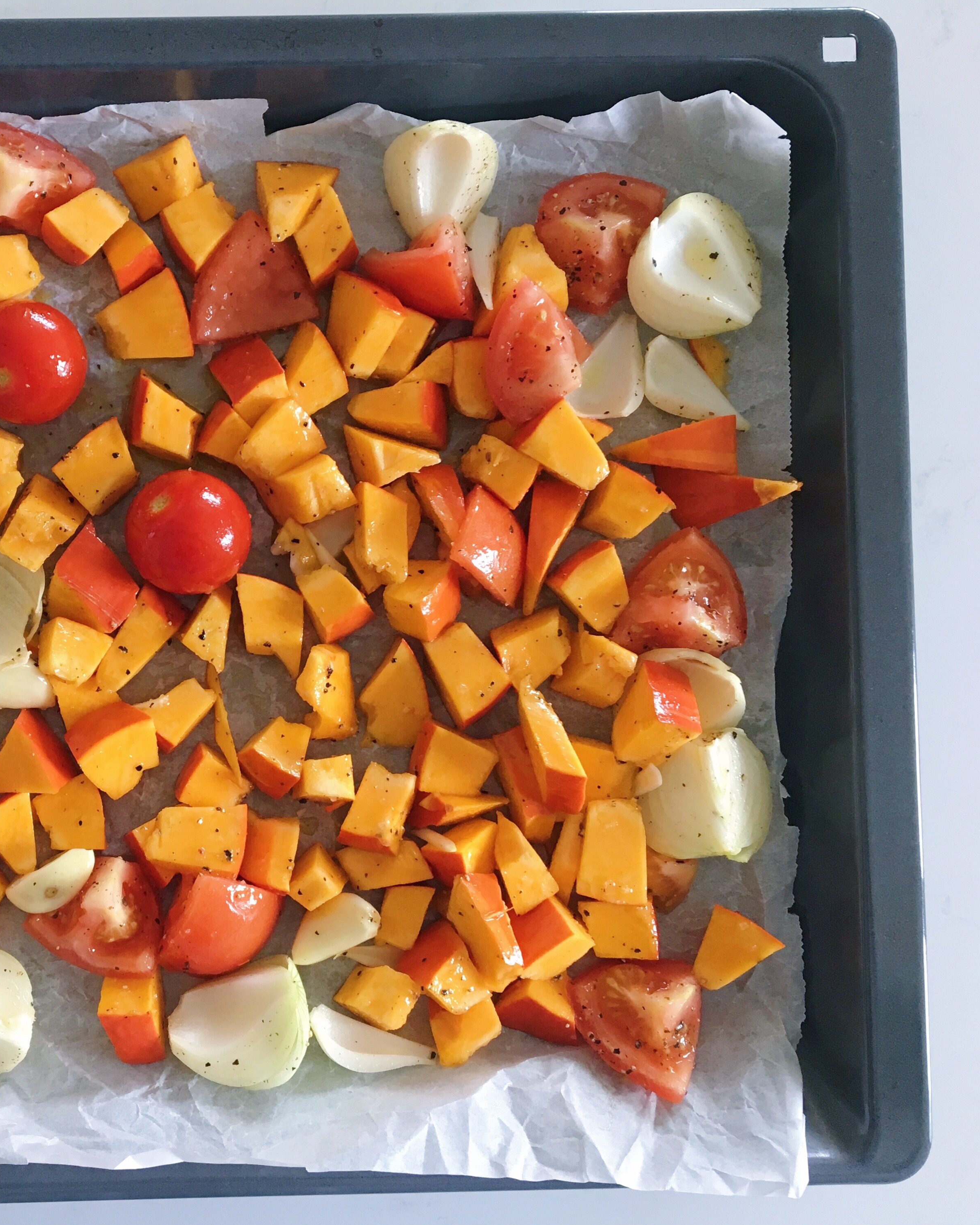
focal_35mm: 38
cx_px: 191
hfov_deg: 37.7
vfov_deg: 47.9
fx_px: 1377
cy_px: 614
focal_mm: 4.15
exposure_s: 1/33
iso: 50
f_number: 2.2
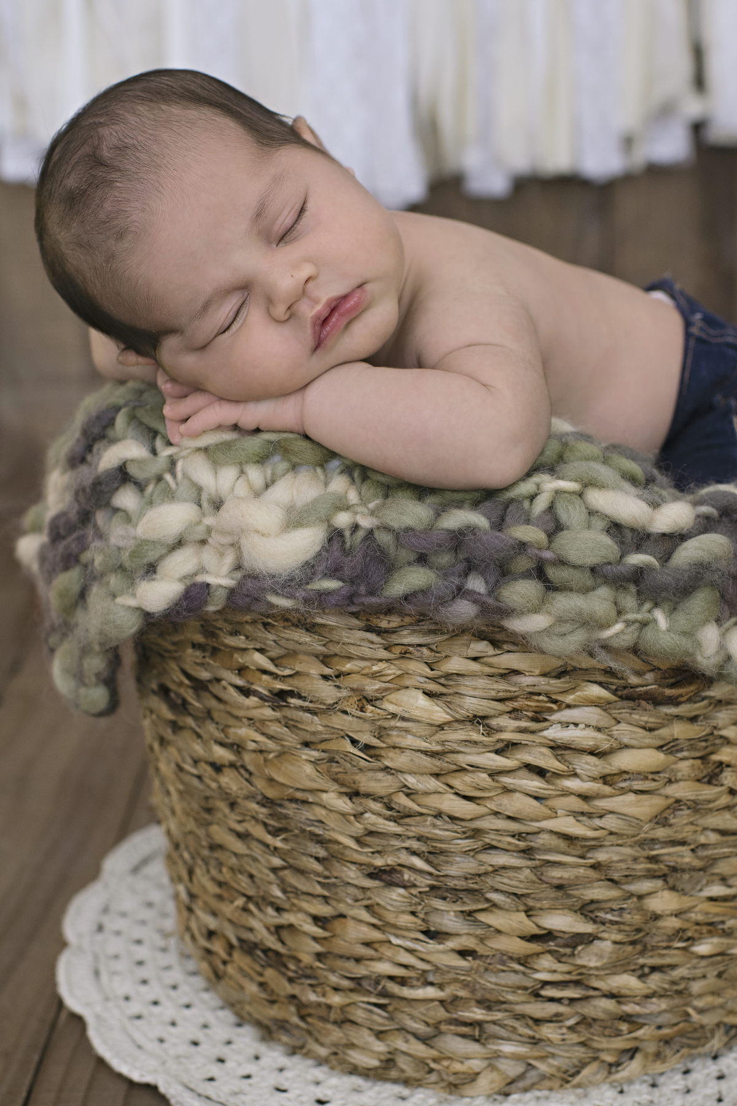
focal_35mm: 52
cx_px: 368
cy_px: 553
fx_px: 1612
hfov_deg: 25.8
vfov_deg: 37.9
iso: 500
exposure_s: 1/200
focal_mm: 35
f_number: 3.2
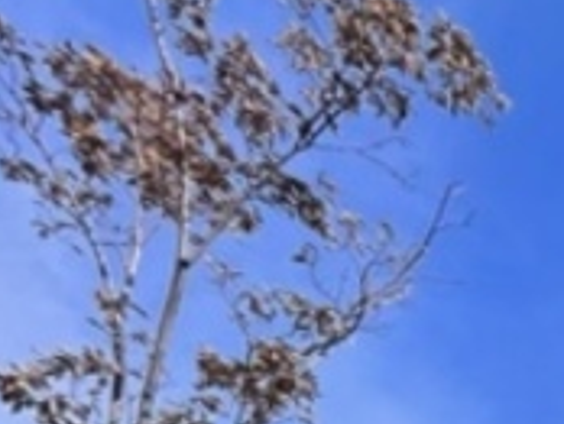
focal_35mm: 56
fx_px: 914
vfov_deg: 18.0
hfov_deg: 20.1
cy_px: 850
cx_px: 1089
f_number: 1.8
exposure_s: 1/2950
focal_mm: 1.57
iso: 32
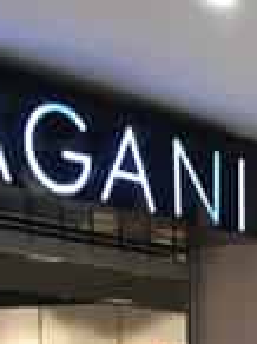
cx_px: 436
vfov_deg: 14.1
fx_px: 1301
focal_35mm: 131
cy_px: 524
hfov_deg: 10.7
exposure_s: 1/33
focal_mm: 4.15
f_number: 2.2
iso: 32
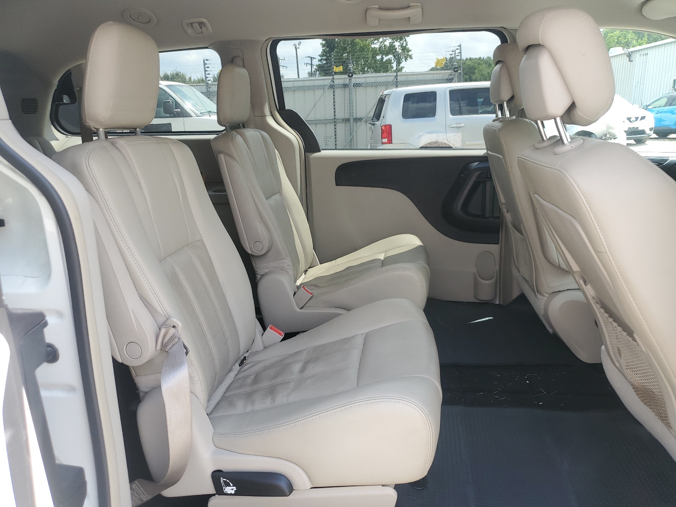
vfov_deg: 53.1
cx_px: 338
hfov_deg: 67.3
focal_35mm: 26
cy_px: 254
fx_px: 508
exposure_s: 1/435
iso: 50
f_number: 1.5
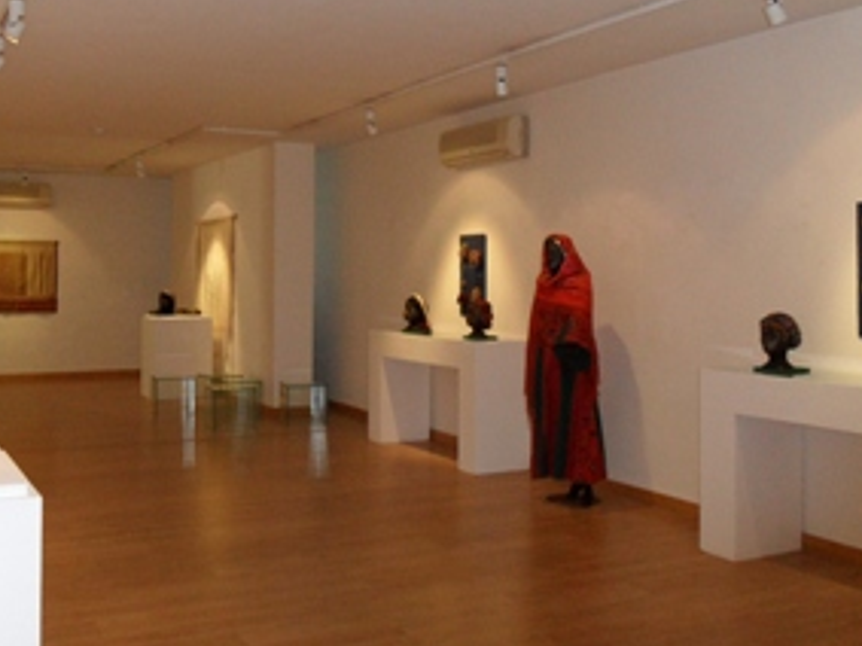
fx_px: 946
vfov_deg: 37.5
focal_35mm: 38
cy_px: 250
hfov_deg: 48.9
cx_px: 372
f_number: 3.2
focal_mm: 3.9
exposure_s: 1/30
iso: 240
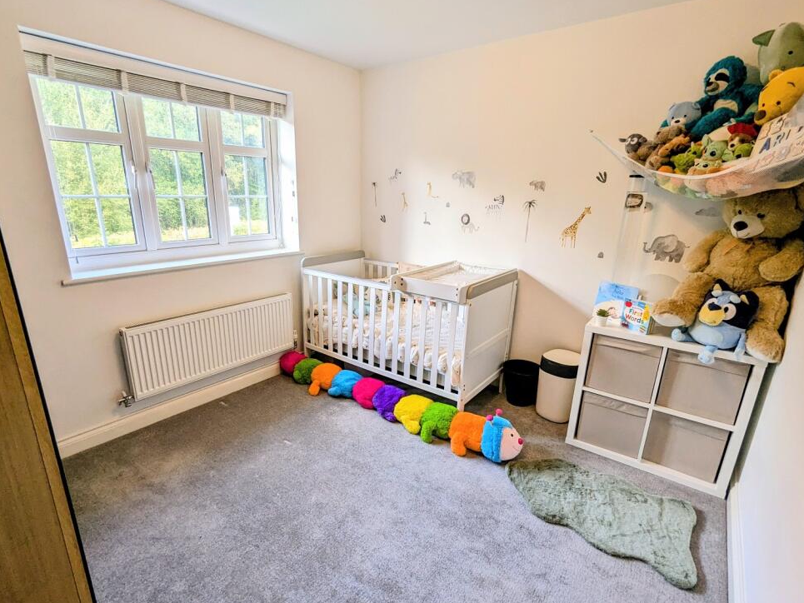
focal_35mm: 17
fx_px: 395
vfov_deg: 74.7
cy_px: 316
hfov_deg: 91.0
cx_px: 385
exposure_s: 1/50
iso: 90
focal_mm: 2.35
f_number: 2.2
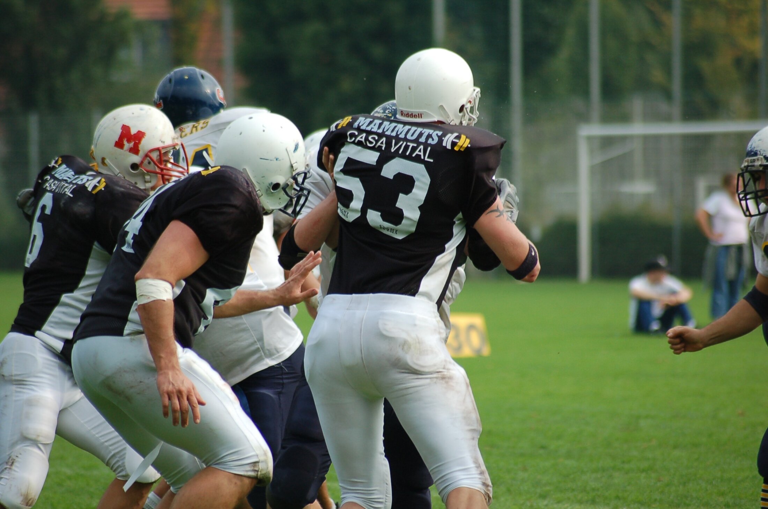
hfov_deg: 6.3
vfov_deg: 4.1
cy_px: 254
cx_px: 384
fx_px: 7027
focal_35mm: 330
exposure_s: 1/1000
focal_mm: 220
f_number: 5.3
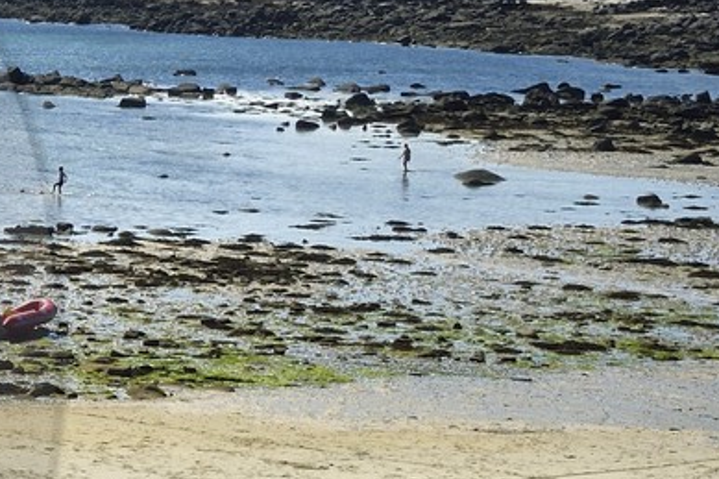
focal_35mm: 144
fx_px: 2875
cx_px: -708
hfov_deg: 12.6
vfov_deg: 9.5
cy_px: 351
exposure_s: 1/200
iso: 200
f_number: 20
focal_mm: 35
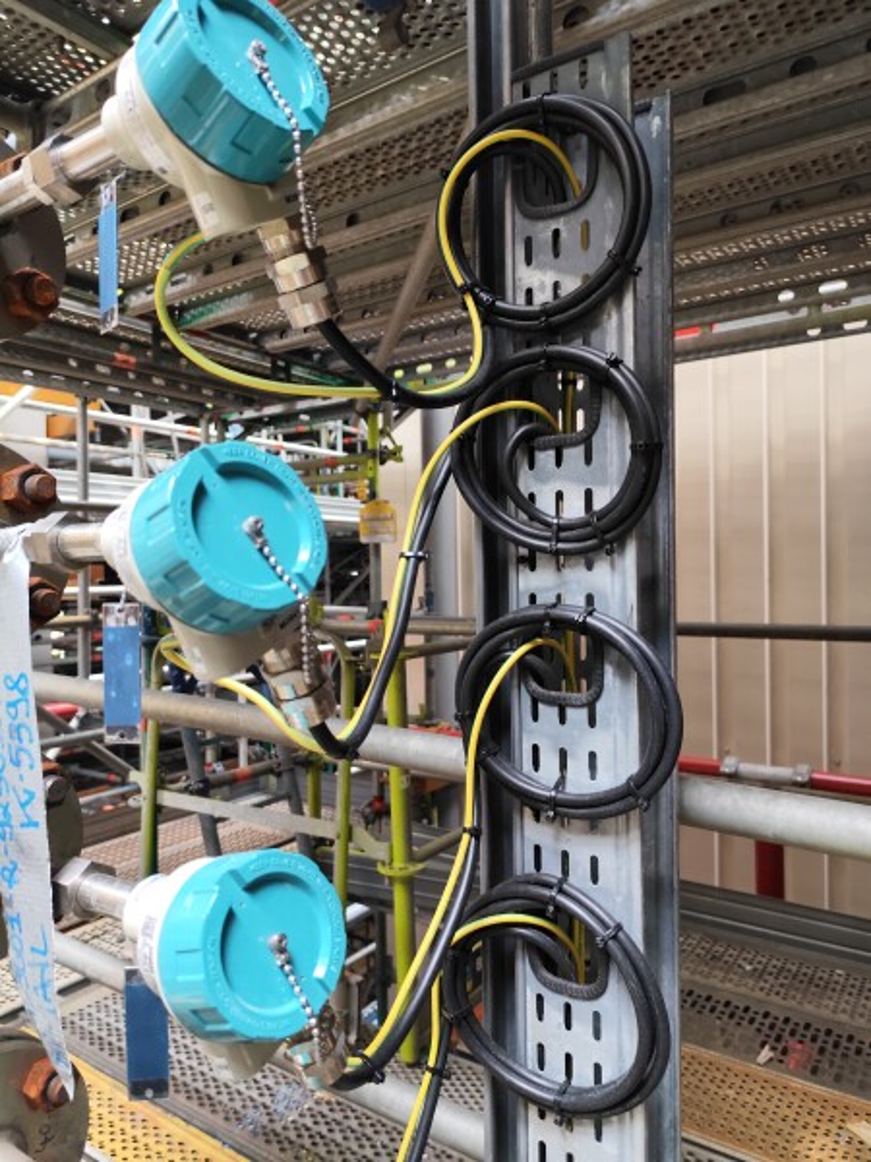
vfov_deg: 73.9
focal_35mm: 23
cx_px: 436
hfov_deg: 58.9
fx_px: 772
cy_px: 581
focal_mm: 6.19
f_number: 1.65
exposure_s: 1/50
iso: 320
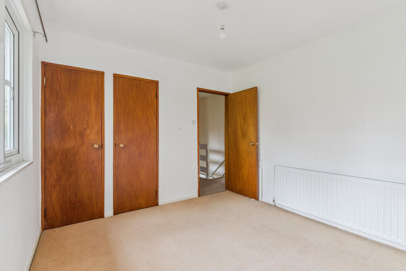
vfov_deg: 70.5
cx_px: 203
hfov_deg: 93.3
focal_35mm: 17
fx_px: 192
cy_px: 136
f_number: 6.3
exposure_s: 1/20
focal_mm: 17
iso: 800
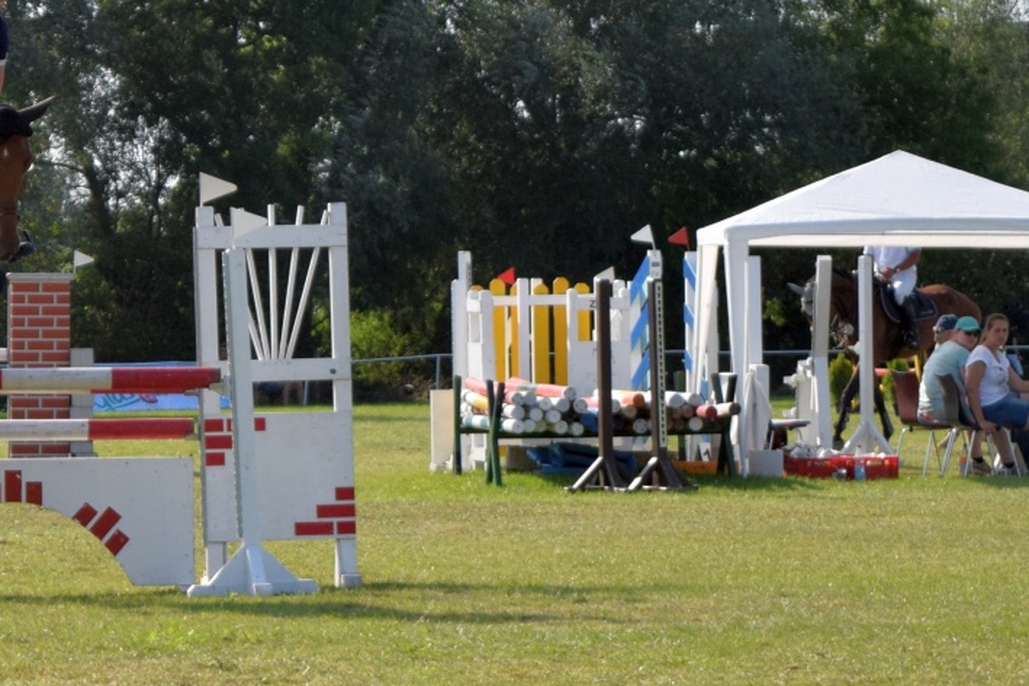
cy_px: 228
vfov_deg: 6.2
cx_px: -45
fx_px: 6385
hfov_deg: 9.1
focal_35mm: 223
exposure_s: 1/1600
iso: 400
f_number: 6.3
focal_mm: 55
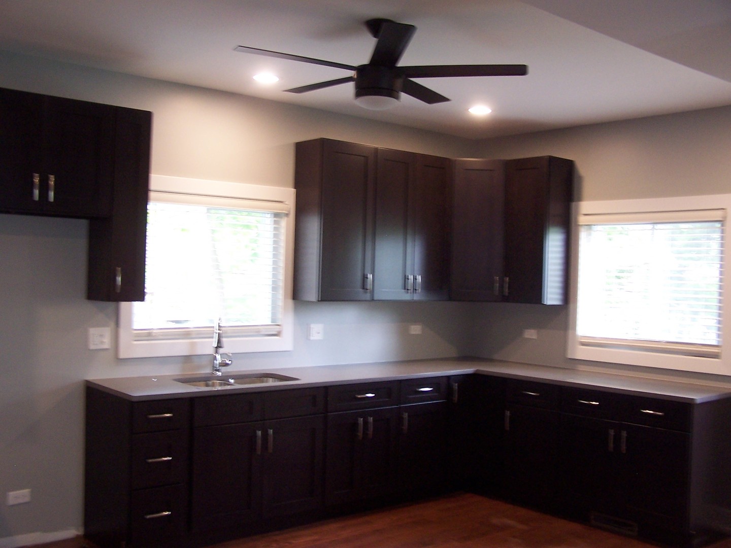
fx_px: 802
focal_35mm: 38
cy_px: 274
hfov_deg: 49.0
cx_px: 366
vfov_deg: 37.7
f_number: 2.8
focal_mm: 6.3
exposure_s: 1/20
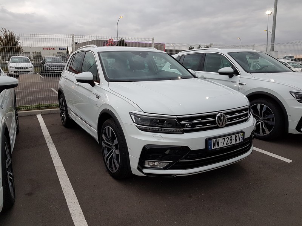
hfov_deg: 67.3
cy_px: 113
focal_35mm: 26
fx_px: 227
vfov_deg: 53.1
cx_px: 151
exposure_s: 1/50
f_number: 1.7
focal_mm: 4.2
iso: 80
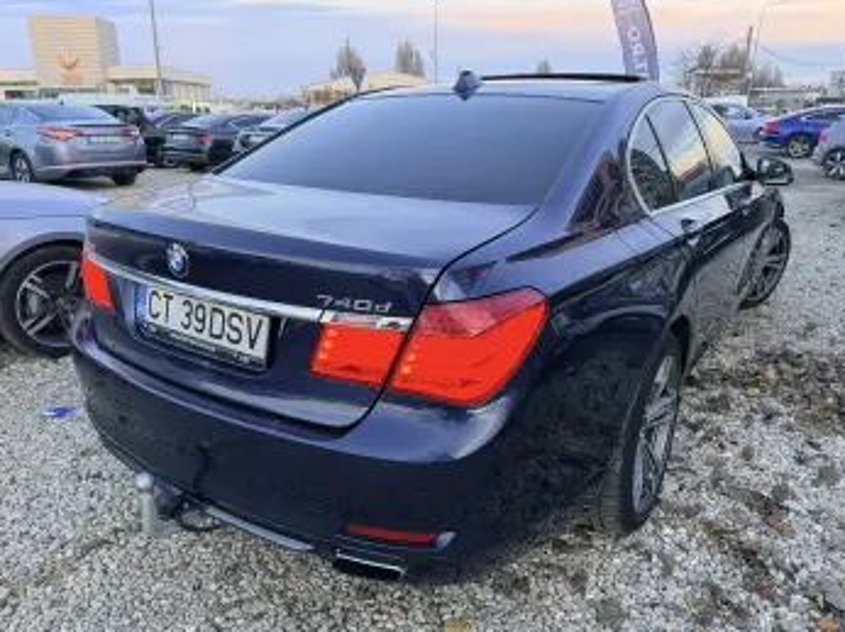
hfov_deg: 69.4
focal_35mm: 25
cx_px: 418
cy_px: 317
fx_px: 610
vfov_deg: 54.8
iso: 200
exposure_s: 1/98
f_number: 1.78
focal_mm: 6.76
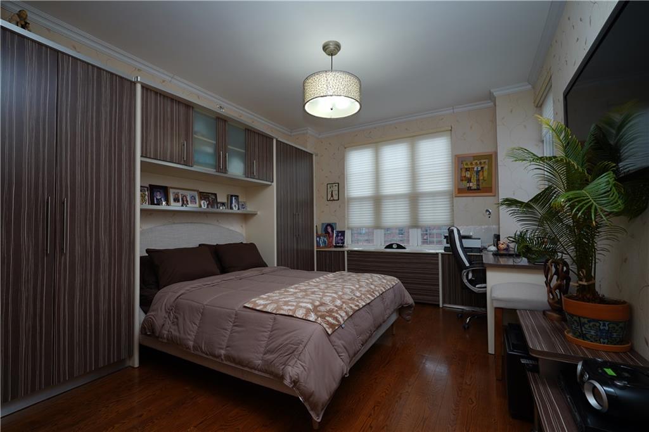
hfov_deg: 96.8
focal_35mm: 16
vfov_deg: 73.7
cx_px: 324
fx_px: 288
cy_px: 216
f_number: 4
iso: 50
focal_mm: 16
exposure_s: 1/30
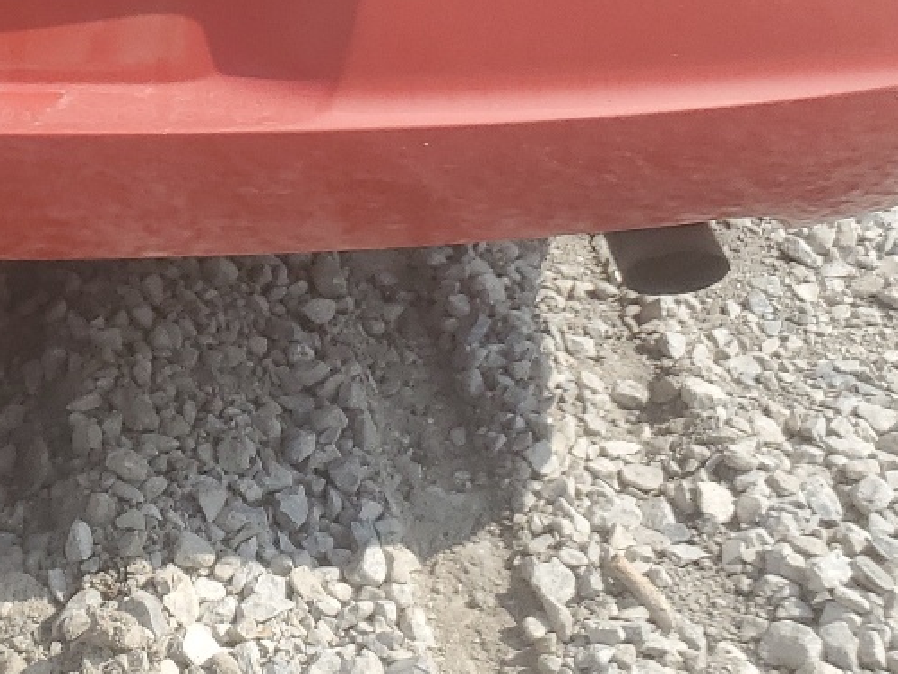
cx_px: -34
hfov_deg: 22.5
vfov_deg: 16.1
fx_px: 2154
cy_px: -367
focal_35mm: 83
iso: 50
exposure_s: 1/2500
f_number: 1.5
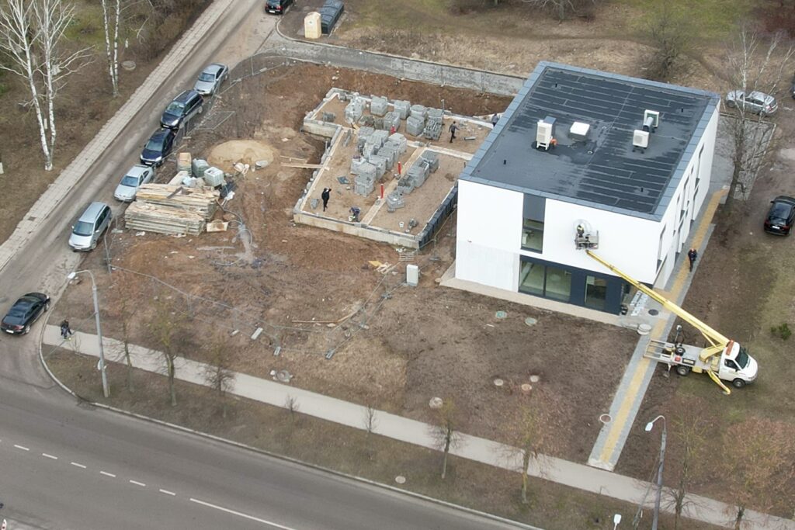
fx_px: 486
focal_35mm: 22
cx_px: 398
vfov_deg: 57.2
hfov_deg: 78.6
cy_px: 265
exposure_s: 1/400
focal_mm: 8.38
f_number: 2.8
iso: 130
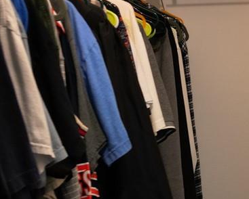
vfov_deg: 14.9
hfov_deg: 18.6
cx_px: 195
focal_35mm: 102
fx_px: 752
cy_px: 185
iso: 100
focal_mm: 6.72
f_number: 1.7
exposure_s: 1/20
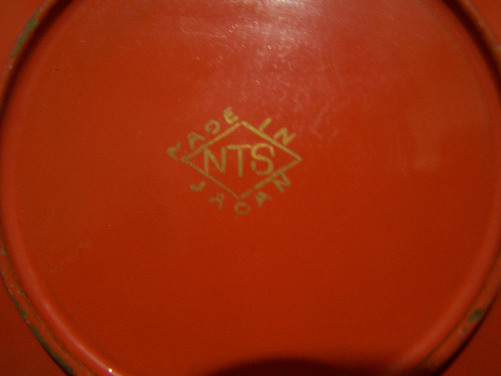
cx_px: 250
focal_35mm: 38
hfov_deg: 49.0
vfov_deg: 37.7
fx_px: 550
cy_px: 188
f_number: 2.8
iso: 140
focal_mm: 6.3
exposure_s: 1/8
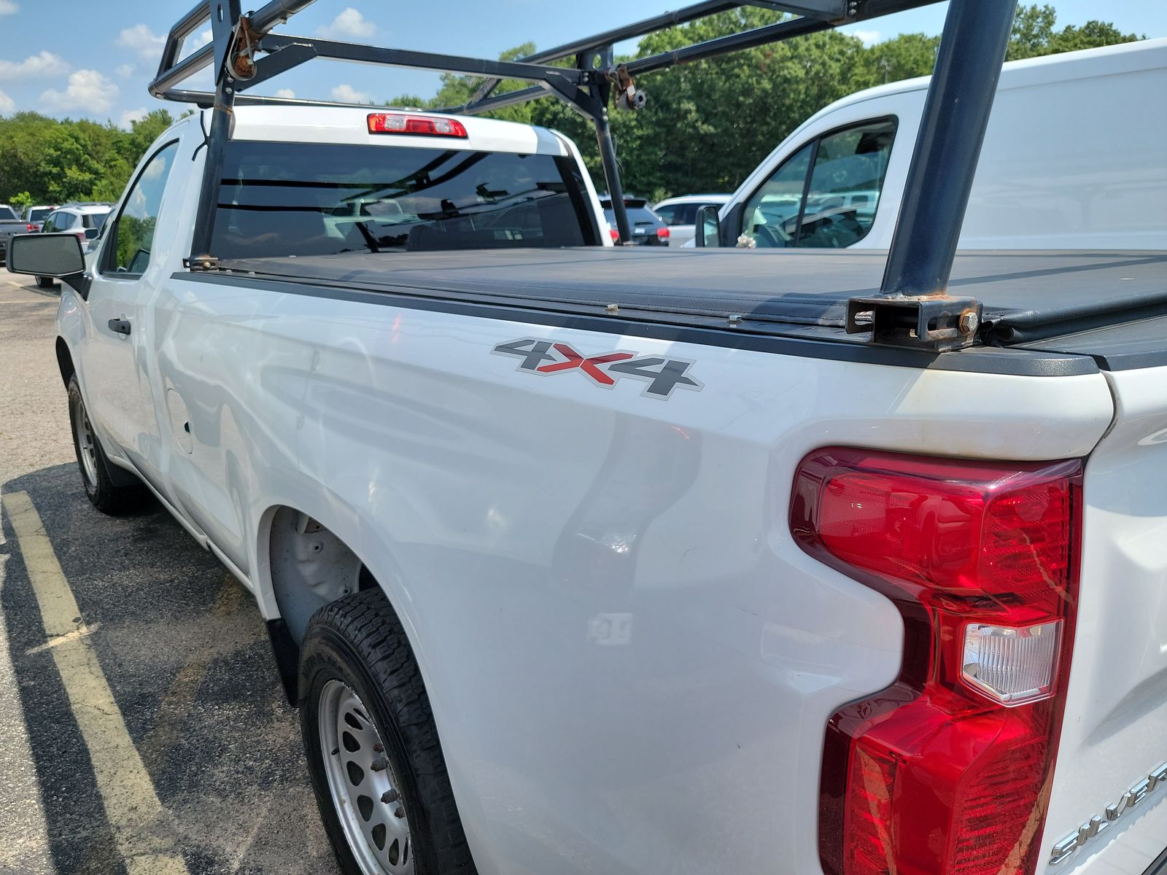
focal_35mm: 24
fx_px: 809
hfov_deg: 71.6
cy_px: 438
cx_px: 584
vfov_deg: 56.8
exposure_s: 1/764
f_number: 1.8
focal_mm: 6.7
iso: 50
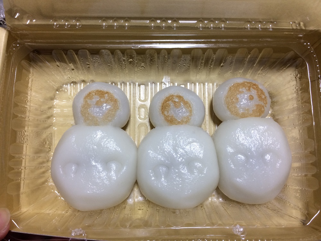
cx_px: 160
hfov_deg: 61.7
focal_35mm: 29
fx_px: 269
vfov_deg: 48.2
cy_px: 120
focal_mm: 4.15
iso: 100
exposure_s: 1/33
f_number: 2.2
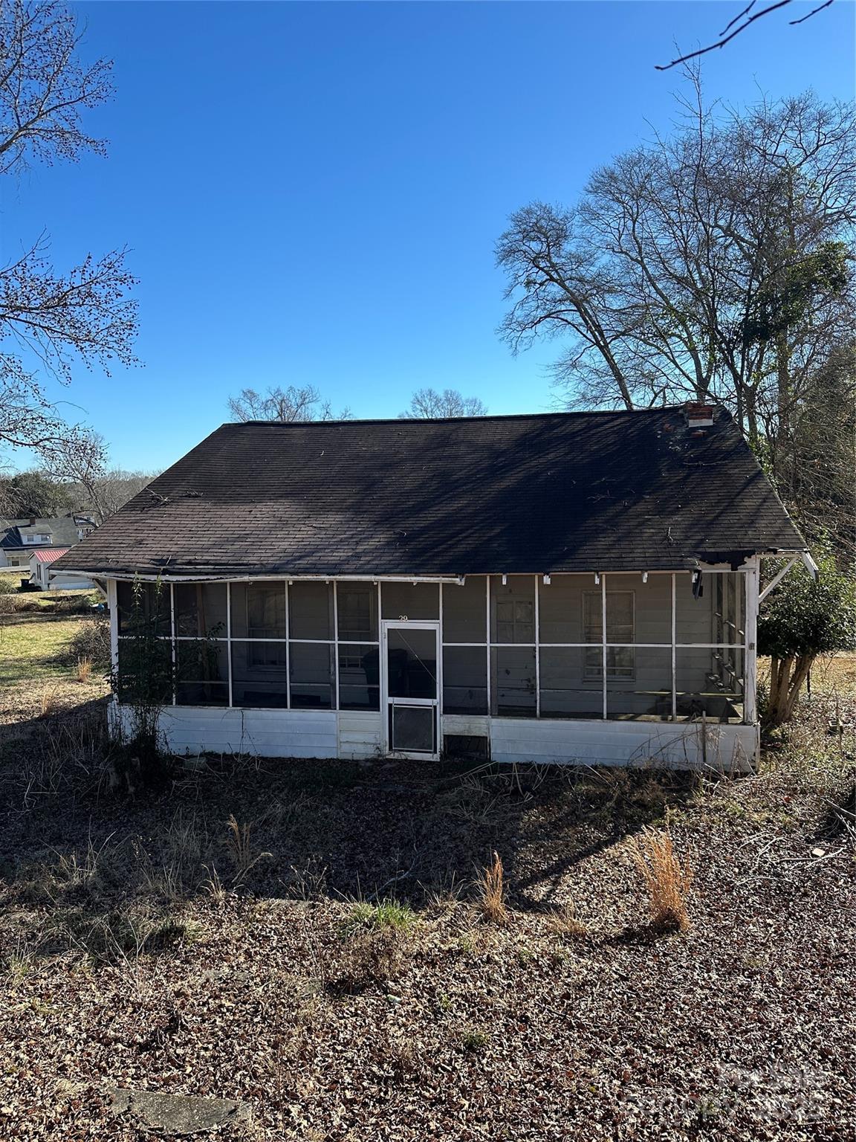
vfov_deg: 71.6
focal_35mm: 24
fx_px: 791
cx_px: 428
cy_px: 571
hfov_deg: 56.8
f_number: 1.78
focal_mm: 6.86
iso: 80
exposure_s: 1/2660
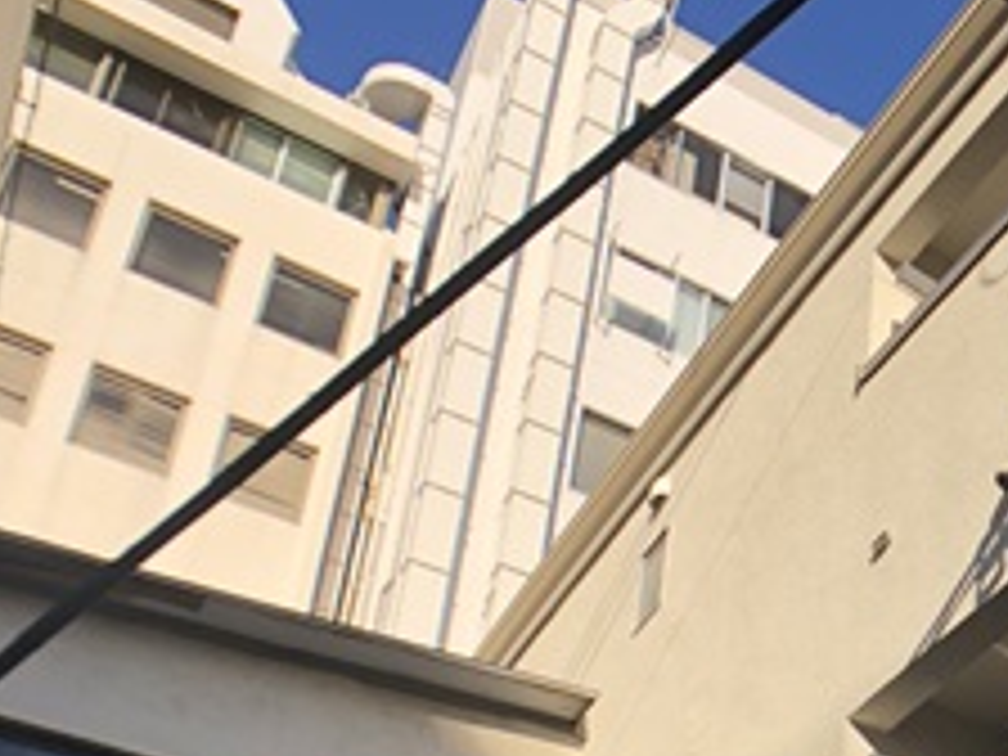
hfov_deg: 22.8
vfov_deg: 17.1
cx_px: 1143
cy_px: 1040
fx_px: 2330
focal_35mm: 80
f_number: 1.8
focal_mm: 3.99
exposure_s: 1/1297
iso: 20
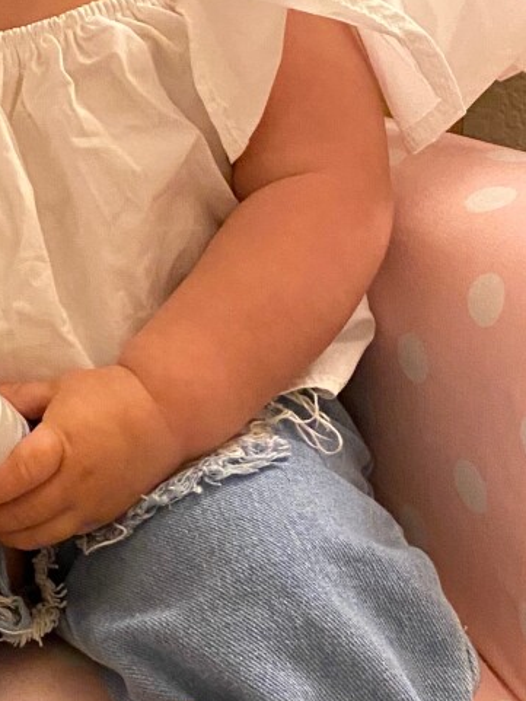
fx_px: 1640
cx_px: -75
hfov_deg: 17.5
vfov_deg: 24.1
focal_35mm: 81
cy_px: 361
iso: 500
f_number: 1.8
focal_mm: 4.25
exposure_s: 1/60
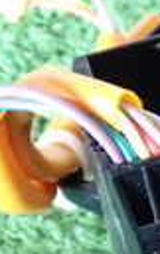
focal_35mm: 202
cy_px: 138
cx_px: 383
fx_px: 1405
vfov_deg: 10.4
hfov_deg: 6.2
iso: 800
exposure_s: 1/40
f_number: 2.8
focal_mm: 7.31
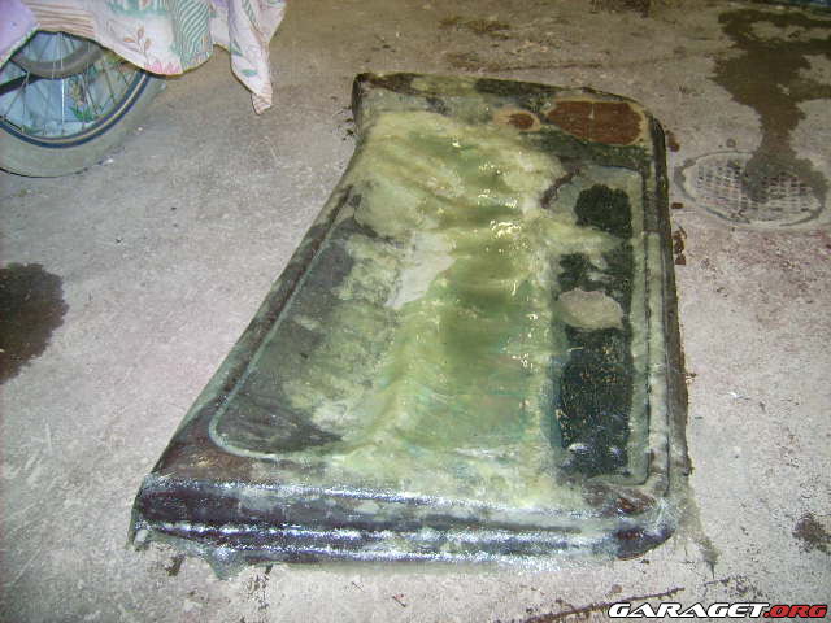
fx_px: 840
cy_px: 312
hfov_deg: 52.6
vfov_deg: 40.7
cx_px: 416
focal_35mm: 35
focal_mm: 5.95
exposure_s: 1/60
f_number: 2.8
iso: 100
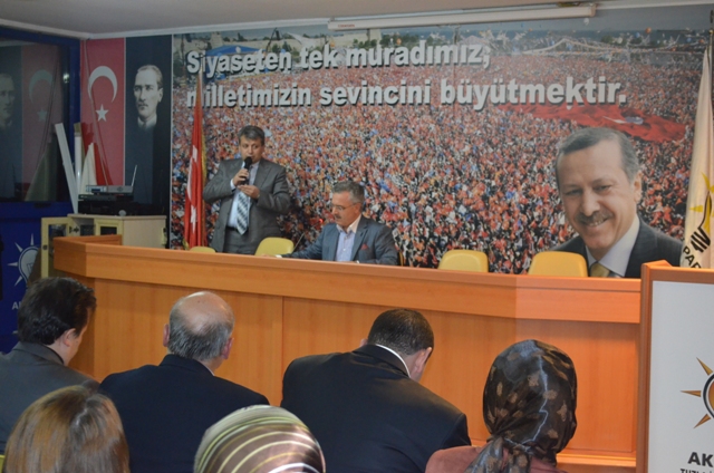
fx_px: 1069
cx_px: 357
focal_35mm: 54
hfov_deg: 36.9
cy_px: 236
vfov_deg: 25.0
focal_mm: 36
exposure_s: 1/60
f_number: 5
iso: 3200
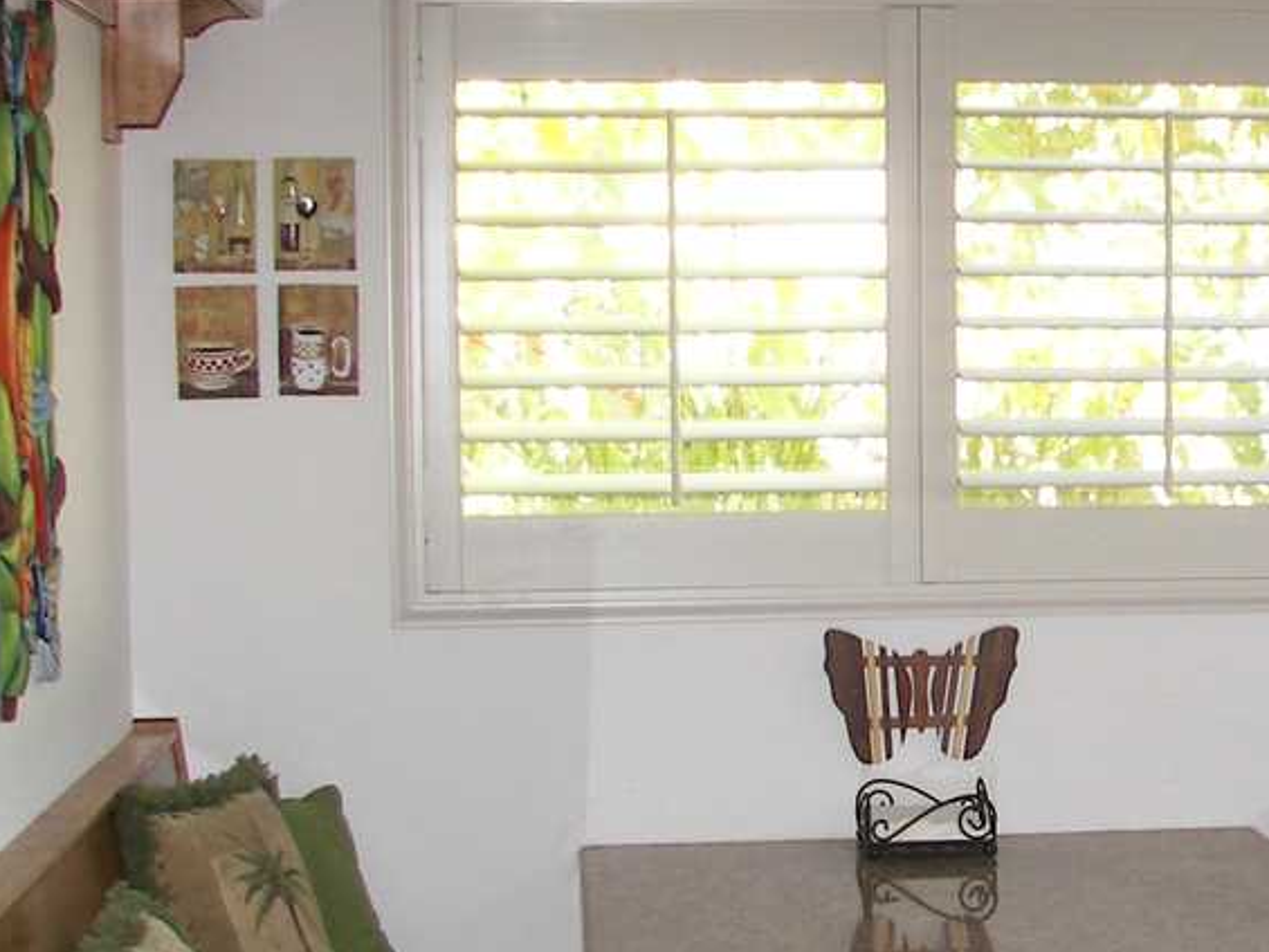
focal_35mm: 85
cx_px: 1095
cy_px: 644
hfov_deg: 22.6
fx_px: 3117
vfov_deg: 17.3
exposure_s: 1/30
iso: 64
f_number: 2.8
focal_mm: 6
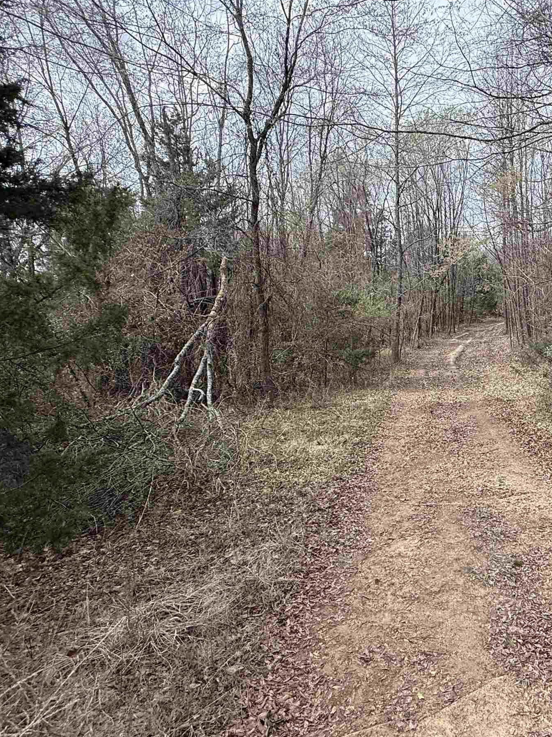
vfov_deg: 71.6
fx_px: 510
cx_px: 457
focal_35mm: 24
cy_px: 356
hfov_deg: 52.4
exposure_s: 1/482
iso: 64
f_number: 2.2
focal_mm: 2.22
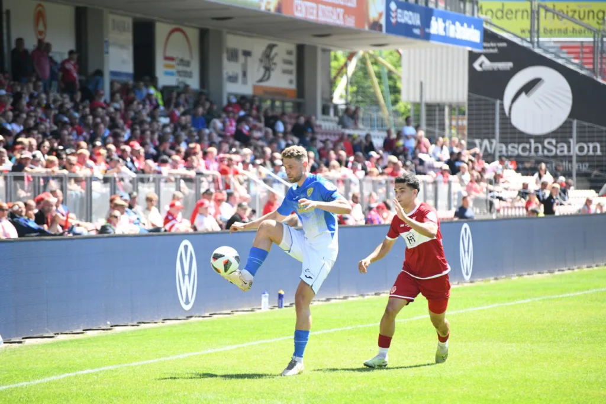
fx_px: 3365
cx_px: 303
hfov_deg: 10.3
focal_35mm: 200
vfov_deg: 6.9
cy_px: 202
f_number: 5.3
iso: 1600
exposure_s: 1/2000
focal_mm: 200
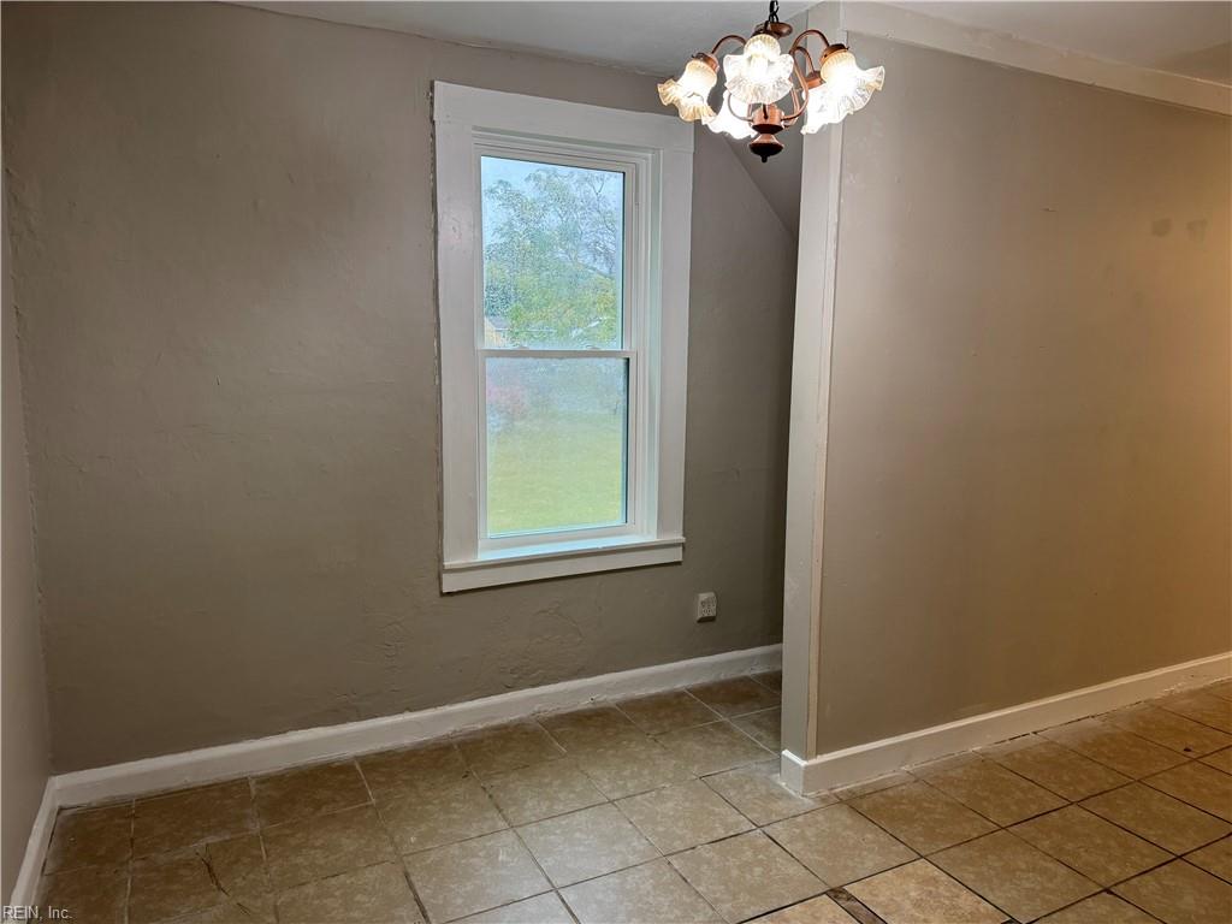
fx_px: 854
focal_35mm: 24
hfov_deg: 71.6
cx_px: 616
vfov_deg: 56.8
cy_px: 462
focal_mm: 6.76
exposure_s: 1/120
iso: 160
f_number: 1.78
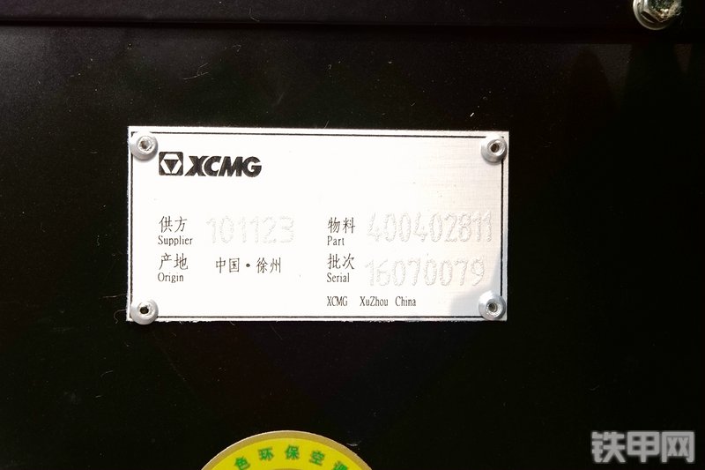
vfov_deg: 18.2
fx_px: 1468
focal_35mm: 75
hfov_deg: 27.0
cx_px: 352
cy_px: 235
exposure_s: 1/110
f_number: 5.6
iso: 100
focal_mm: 50
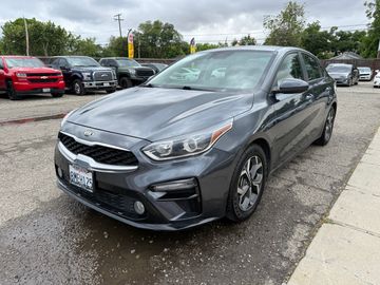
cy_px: 142
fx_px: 263
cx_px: 190
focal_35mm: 24
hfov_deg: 71.6
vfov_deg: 56.8
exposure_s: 1/1770
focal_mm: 6.76
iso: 80
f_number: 1.78
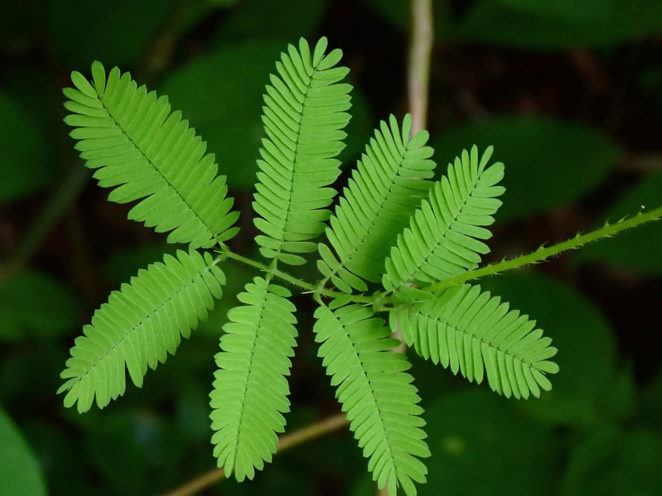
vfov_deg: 14.8
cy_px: 248
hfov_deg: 19.6
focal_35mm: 100
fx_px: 1912
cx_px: 331
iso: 1250
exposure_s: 1/200
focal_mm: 18
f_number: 6.3
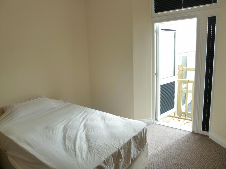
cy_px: 84
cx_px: 113
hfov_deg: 69.4
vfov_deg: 54.9
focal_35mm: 25
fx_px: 163
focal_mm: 4.1
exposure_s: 1/100
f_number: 3.3
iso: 125
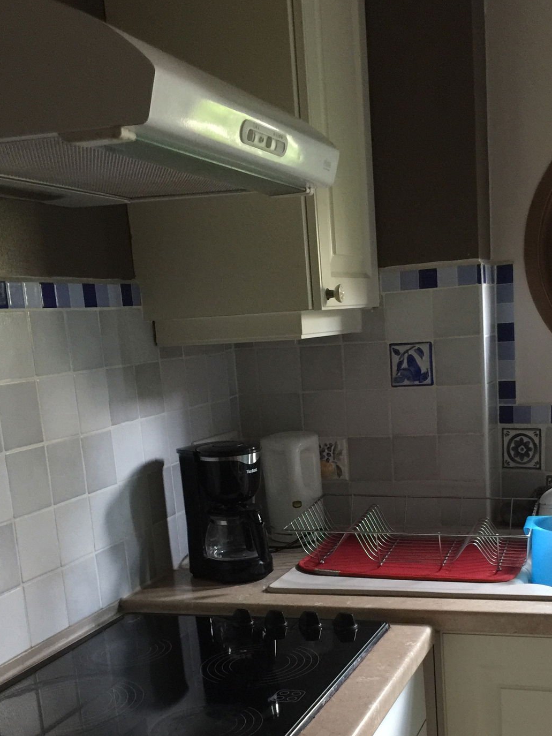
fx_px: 957
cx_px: 331
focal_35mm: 45
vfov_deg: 41.1
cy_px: 532
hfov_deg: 32.1
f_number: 2.2
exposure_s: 1/15
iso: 160
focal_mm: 4.15
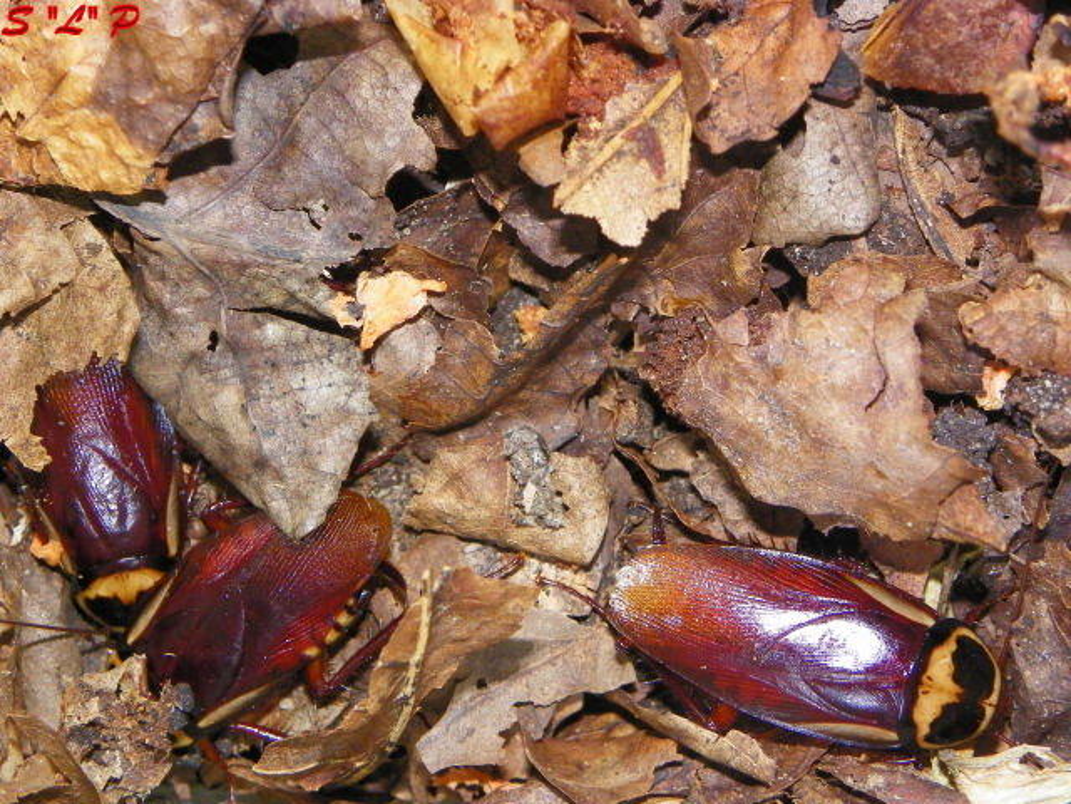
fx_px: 3187
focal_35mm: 103
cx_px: 536
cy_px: 402
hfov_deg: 19.1
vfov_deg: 14.4
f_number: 4
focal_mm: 18.3
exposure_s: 1/50
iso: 200
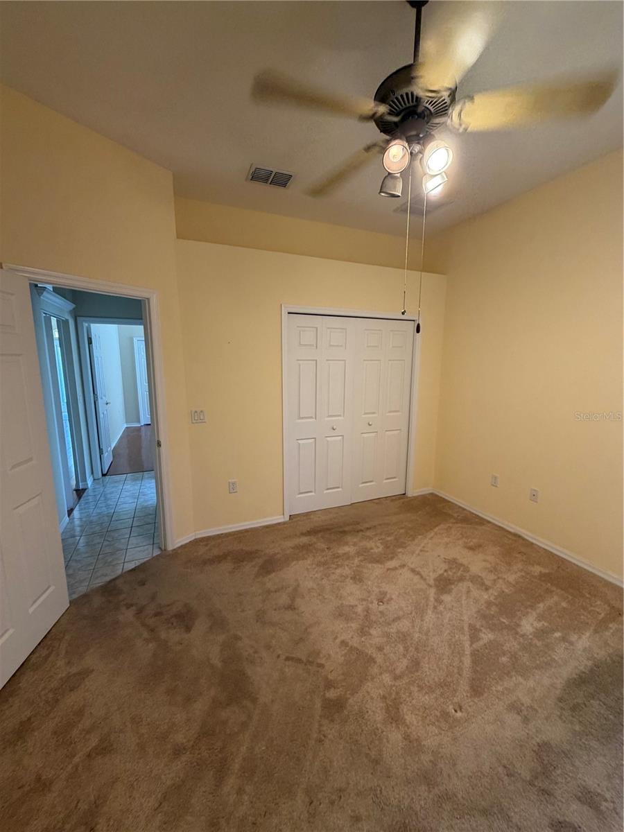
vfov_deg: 102.1
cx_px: 312
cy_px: 416
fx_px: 336
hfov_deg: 85.7
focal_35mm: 14
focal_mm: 2.22
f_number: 2.2
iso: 200
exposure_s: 1/60
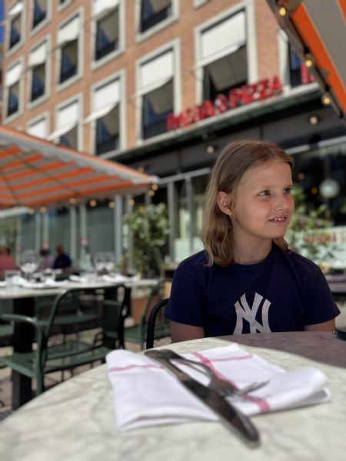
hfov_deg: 56.8
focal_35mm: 24
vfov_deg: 71.6
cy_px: 230
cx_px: 173
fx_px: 320
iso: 80
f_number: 1.78
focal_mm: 6.76
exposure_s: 1/4310
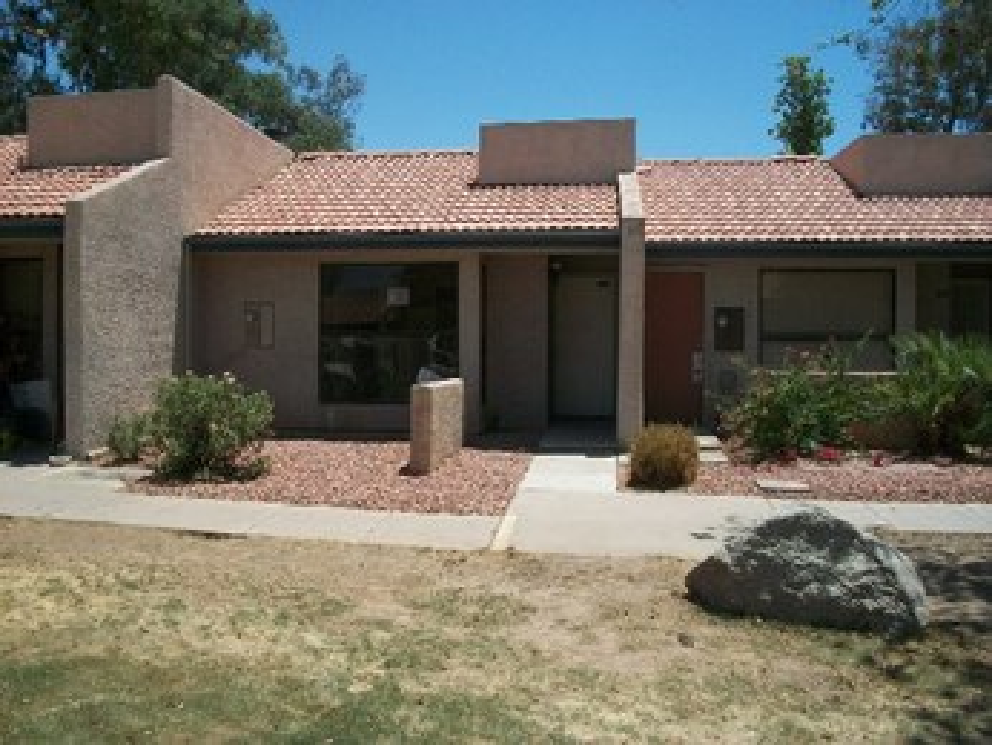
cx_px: 496
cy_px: 372
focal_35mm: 32
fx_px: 918
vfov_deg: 44.2
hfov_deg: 56.8
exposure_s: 1/500
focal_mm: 5.7
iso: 80
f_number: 5.5
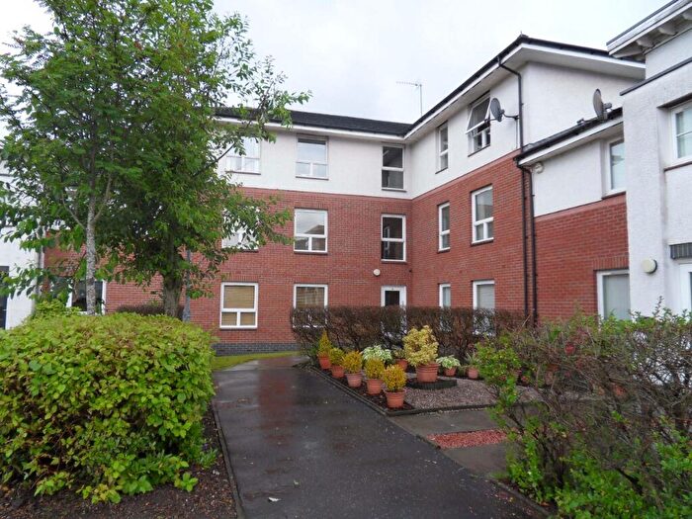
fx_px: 480
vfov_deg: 56.8
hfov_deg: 71.6
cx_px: 346
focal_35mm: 24
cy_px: 260
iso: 80
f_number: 3.3
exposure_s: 1/250
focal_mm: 4.2
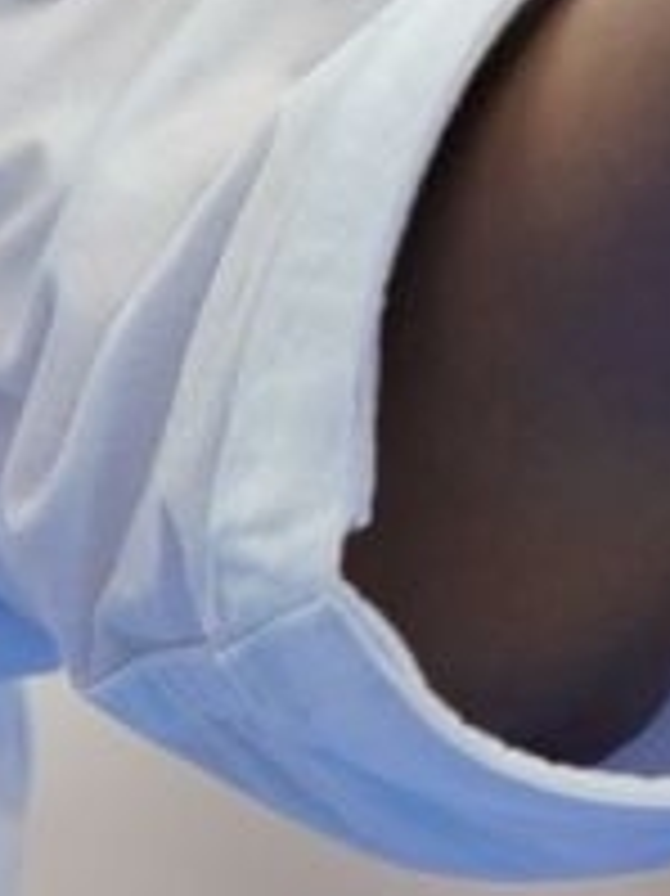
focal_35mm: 3480
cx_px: -1219
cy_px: -860
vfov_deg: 0.6
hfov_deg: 0.4
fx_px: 89905
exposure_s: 1/500
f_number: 2.8
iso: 1250
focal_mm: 400
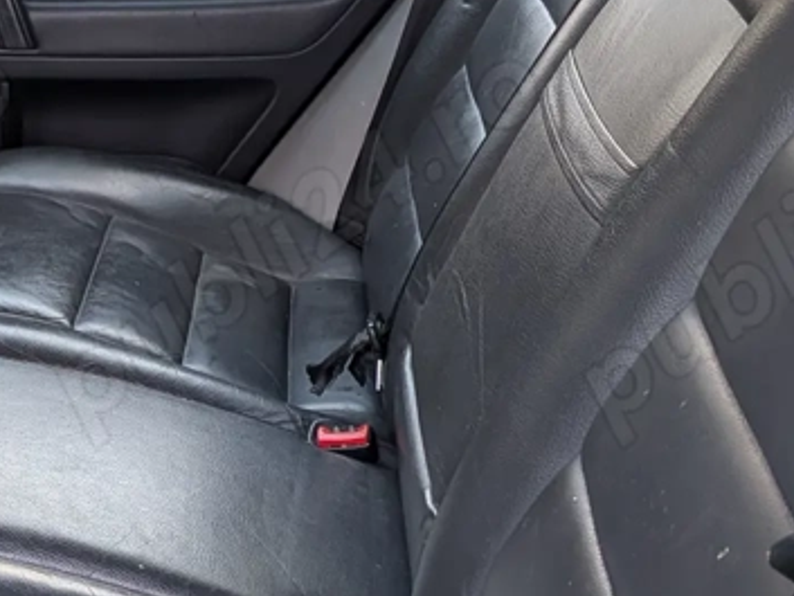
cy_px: 279
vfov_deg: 21.6
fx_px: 1560
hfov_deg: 27.2
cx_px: 31
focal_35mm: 68
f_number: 1.7
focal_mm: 4.53
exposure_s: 1/50.4
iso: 24
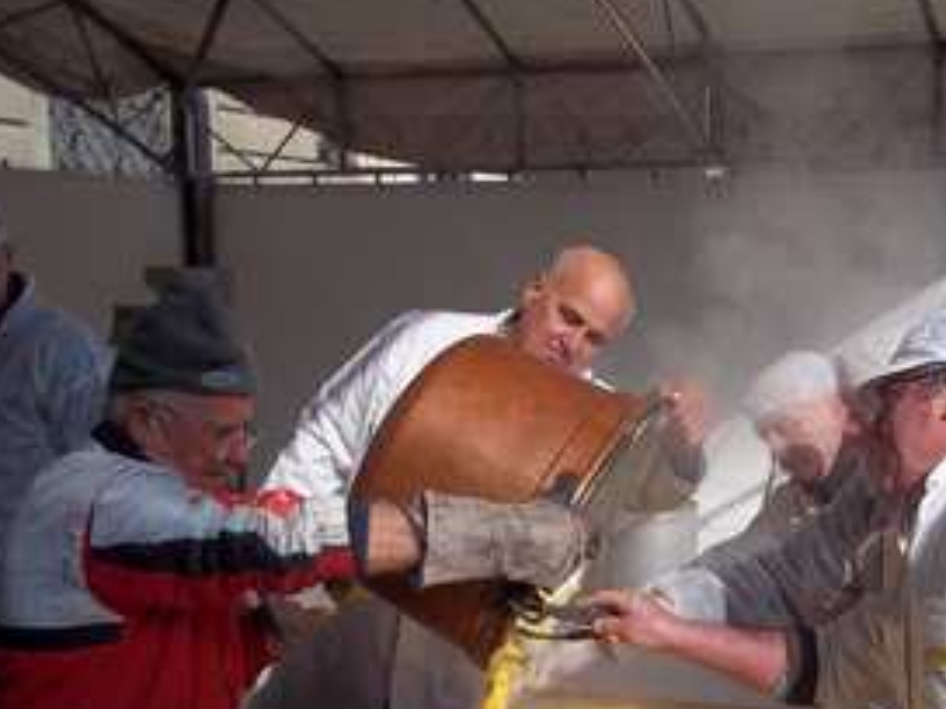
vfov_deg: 27.3
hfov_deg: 35.9
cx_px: 619
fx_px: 1448
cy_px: 497
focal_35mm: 53
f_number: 8
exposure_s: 1/125
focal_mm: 6.5
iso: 80
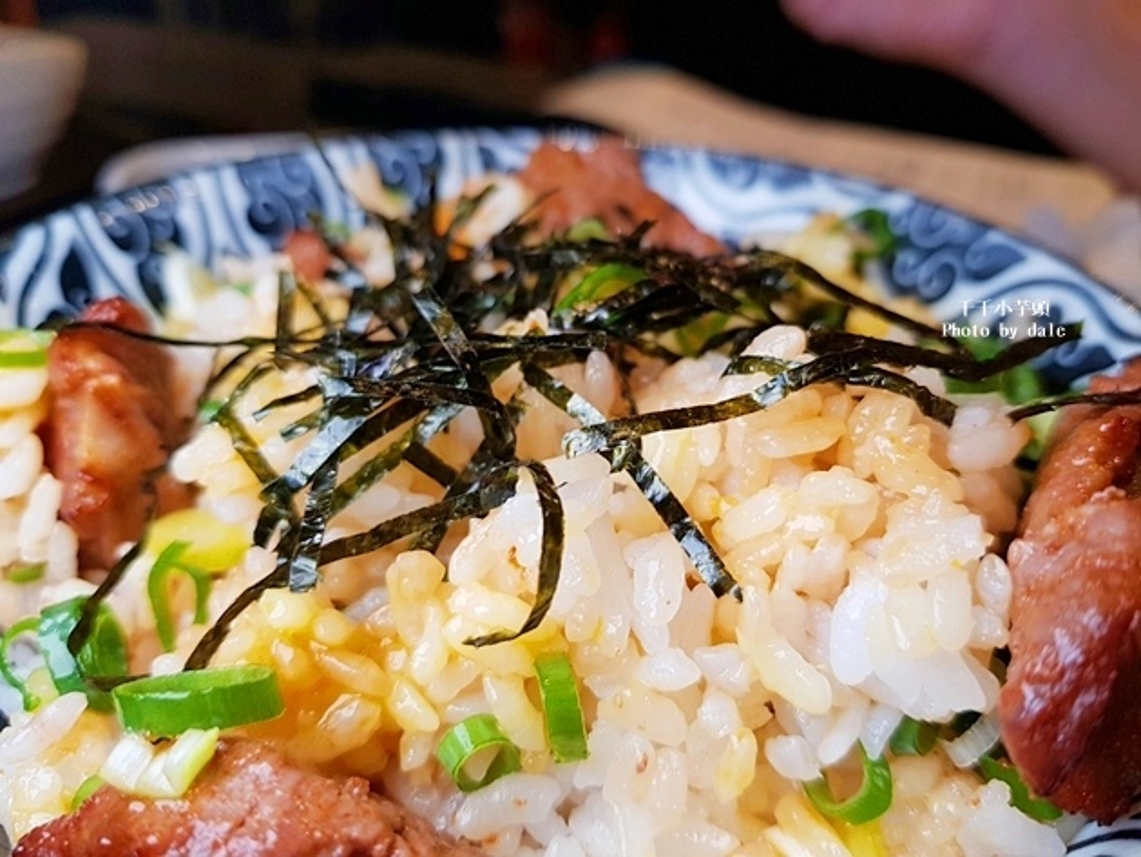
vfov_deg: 53.1
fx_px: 857
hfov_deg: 67.3
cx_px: 570
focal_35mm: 26
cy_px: 428
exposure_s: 1/60
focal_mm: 4.3
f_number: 1.7
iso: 50
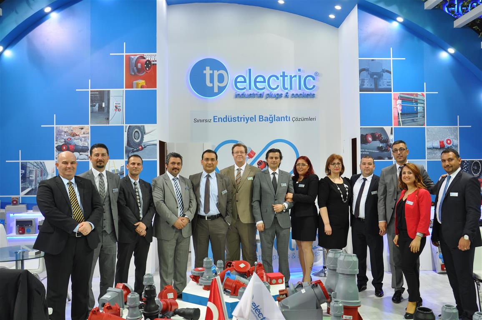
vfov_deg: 41.6
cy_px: 160
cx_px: 241
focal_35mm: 32
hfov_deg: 59.5
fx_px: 421
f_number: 8
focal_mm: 21
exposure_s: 1/10
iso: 200
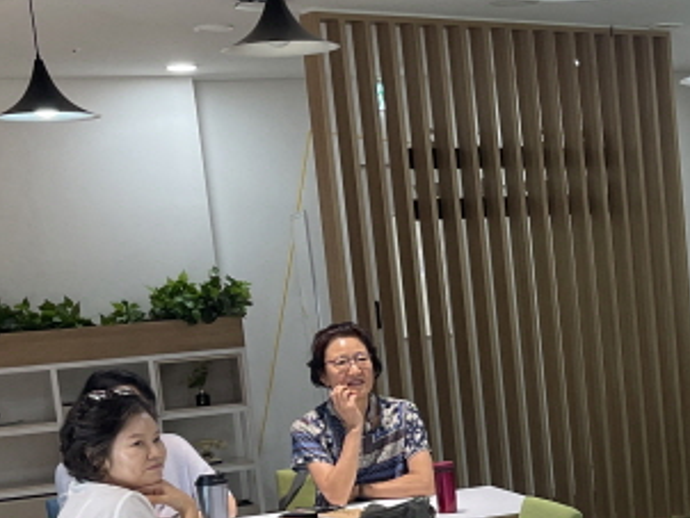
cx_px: 800
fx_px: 1616
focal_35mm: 81
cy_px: 478
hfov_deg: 22.4
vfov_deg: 17.9
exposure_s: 1/120
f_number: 1.6
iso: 100
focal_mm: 5.1
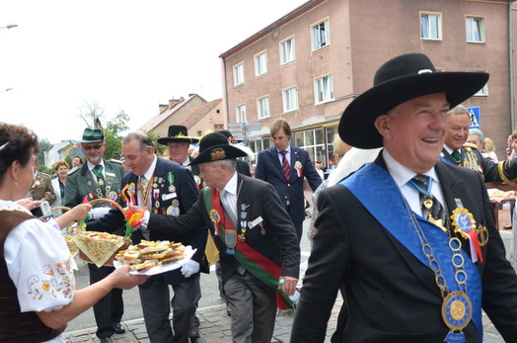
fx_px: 612
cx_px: 277
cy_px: 216
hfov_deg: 45.8
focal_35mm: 43
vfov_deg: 31.1
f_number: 6.3
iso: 1250
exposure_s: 1/1250
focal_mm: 21
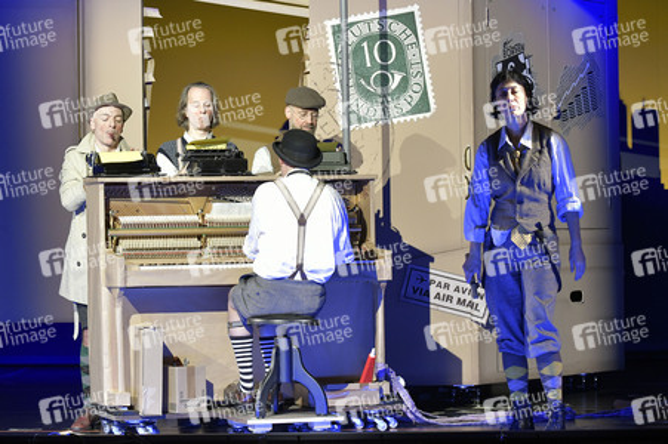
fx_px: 1669
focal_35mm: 90
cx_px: 334
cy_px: 222
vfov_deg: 15.2
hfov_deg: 22.6
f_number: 4.5
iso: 2500
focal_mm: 90
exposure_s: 1/160
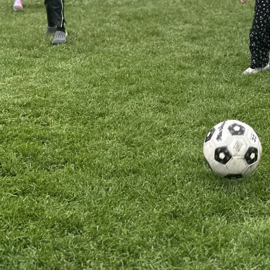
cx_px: 180
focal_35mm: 134
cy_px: 34
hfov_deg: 13.0
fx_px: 1182
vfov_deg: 12.9
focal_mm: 9
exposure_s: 1/121
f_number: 2.8
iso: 64
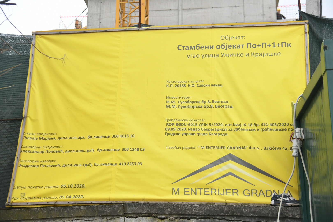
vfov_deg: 24.6
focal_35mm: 55
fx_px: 509
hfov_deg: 36.2
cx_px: 166
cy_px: 111
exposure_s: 1/1600
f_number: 4
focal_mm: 55
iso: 800
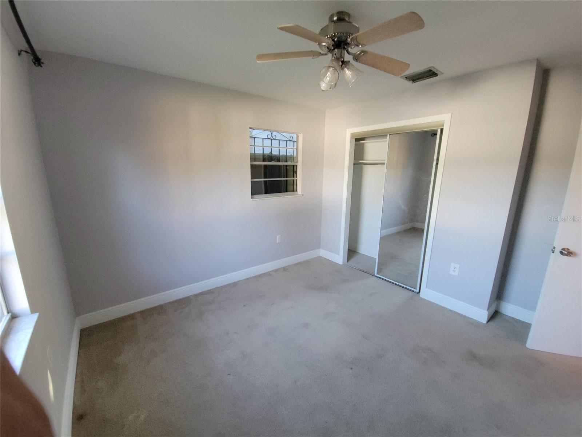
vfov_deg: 89.9
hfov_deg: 106.2
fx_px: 219
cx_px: 291
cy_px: 218
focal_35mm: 13
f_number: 2.2
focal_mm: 2.2
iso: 400
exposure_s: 1/60
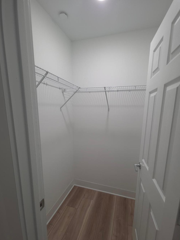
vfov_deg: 98.0
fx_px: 104
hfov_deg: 81.7
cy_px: 129
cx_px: 94
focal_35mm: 15
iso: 50
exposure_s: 1/30
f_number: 1.9
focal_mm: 2.2
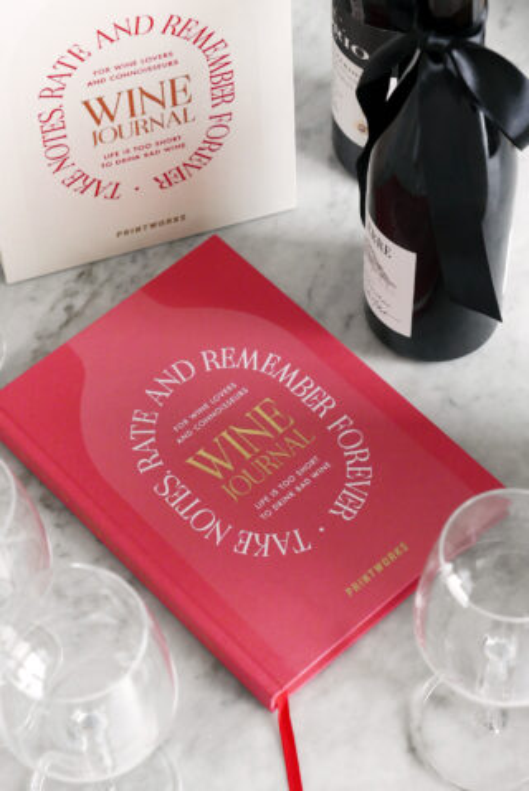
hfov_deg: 14.0
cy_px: 396
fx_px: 2157
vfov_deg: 20.8
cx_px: 264
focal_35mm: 98
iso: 800
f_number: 2.8
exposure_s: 1/125
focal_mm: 34
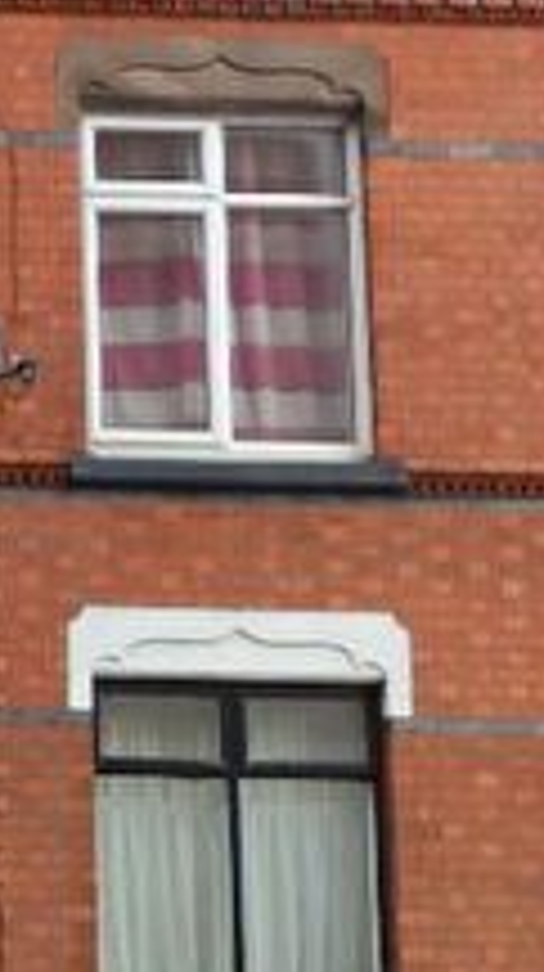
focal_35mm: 113
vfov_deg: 19.0
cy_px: 520
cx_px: -674
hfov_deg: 9.7
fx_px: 2907
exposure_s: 1/100
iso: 80
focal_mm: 5.7
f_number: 4
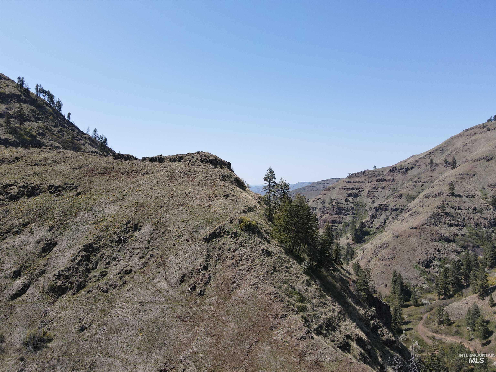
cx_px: 248
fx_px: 344
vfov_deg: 56.8
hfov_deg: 71.6
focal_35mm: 24
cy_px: 186
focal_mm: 4.5
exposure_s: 1/640
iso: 110
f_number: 2.8
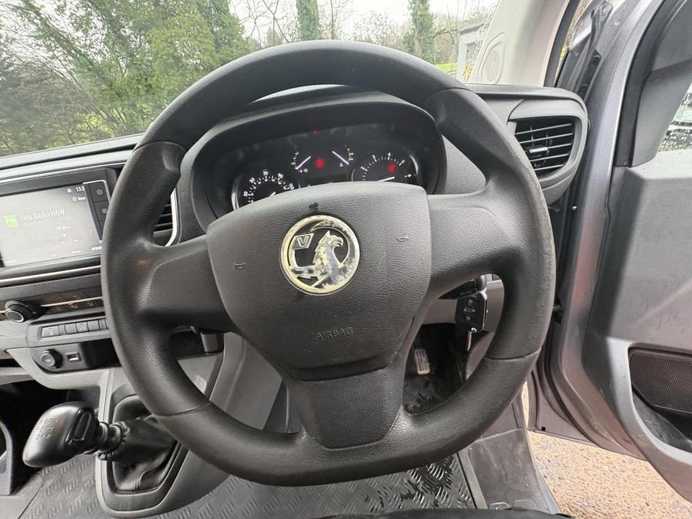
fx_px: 280
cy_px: 260
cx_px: 346
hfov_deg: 102.1
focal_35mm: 14
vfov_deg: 85.7
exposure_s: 1/60
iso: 400
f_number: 2.2
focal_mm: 2.22
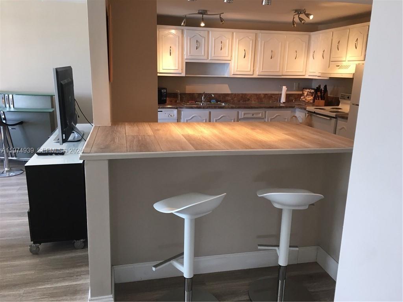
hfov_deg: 61.7
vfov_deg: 48.2
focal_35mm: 29
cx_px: 202
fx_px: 338
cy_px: 151
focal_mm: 4.15
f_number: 2.2
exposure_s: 1/30
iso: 40
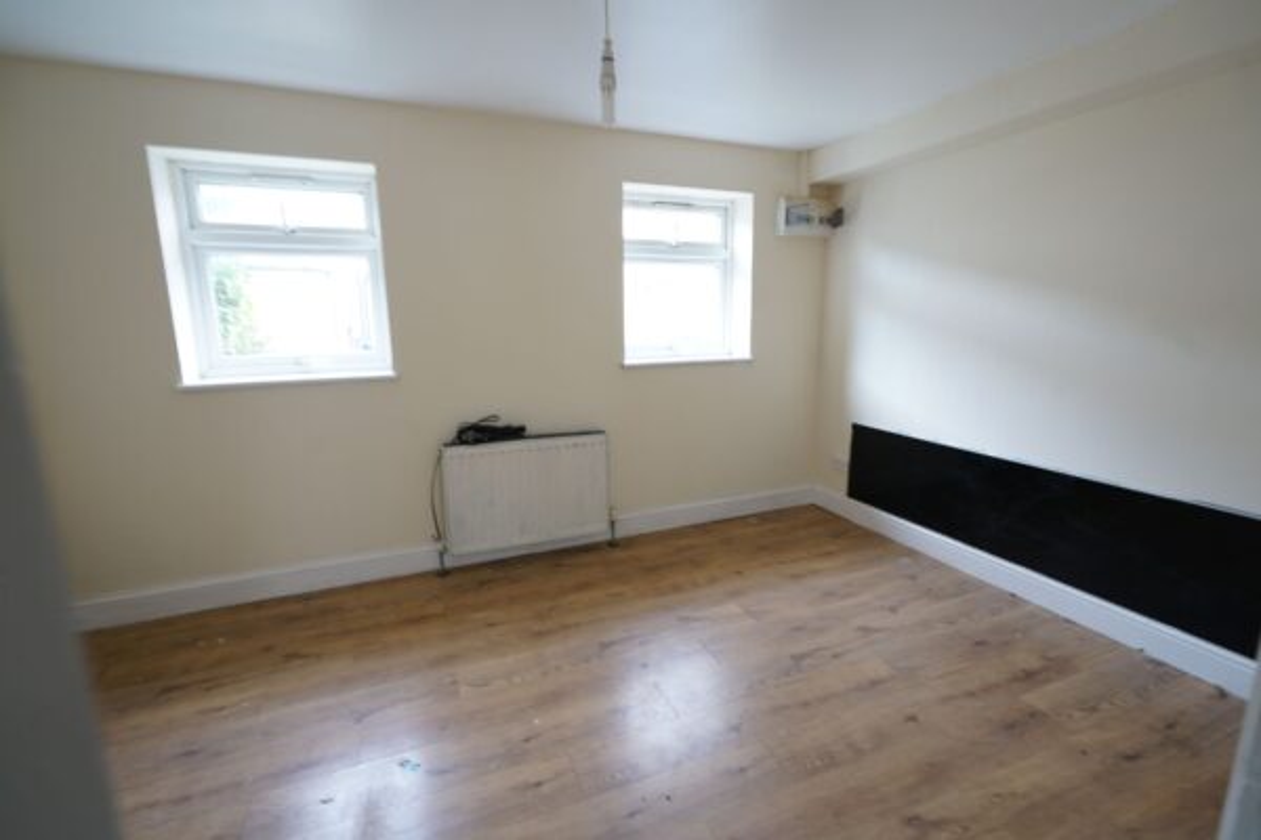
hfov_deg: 96.7
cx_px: 630
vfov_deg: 73.7
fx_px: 560
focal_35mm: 16
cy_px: 420
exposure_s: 1/2.5
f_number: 5
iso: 400
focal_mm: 16
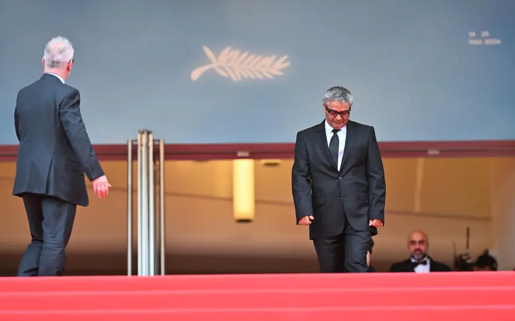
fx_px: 1964
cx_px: 258
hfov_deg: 14.9
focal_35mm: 140
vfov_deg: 9.4
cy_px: 153
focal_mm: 135
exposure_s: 1/500
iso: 100
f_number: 1.8
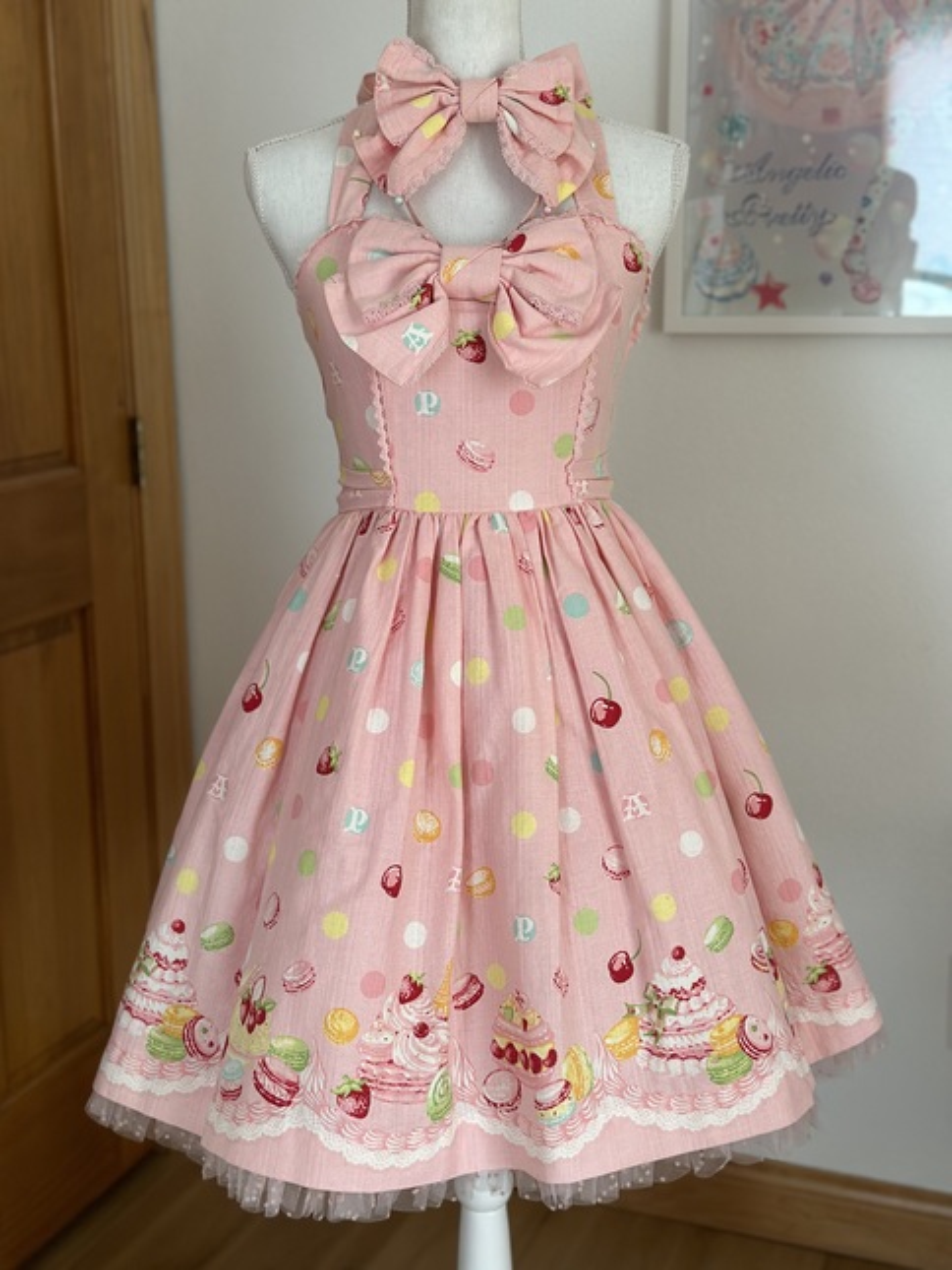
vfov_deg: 39.7
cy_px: 635
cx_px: 476
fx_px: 1760
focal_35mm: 48
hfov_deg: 30.3
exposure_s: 1/60
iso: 200
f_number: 1.78
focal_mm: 6.86
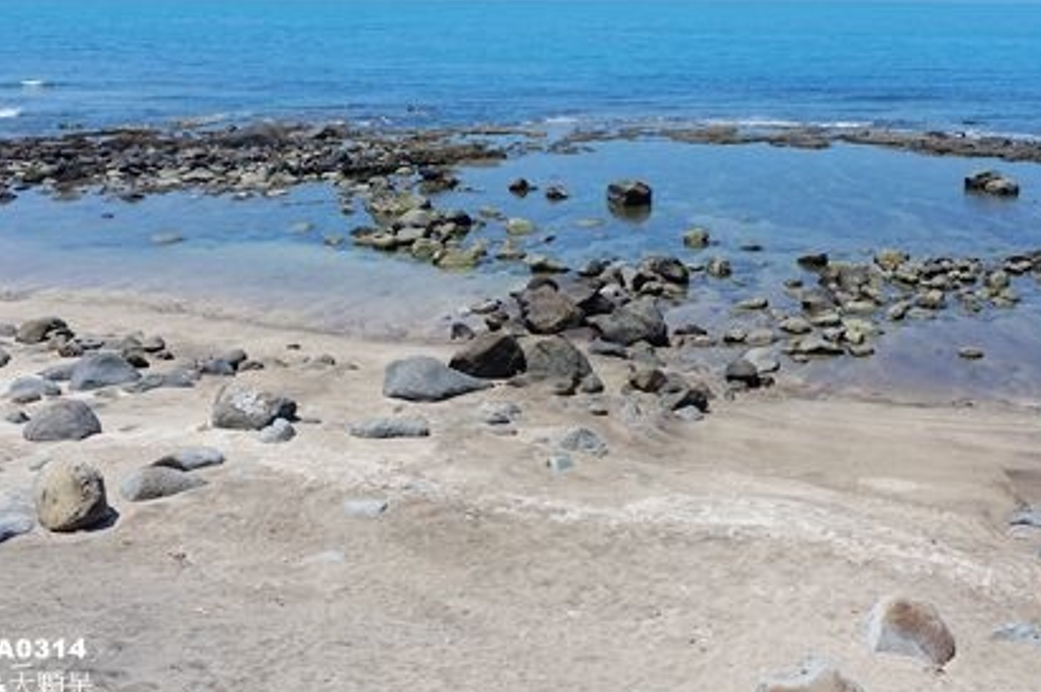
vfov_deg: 34.6
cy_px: 219
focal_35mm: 38
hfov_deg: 50.6
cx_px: 600
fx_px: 1098
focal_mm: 8.8
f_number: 4
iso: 125
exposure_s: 1/160
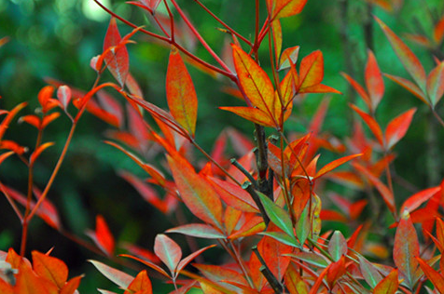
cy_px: 111
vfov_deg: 8.0
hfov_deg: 12.0
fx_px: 2118
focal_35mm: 172
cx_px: 286
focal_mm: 70
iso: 400
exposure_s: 1/60
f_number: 5.3
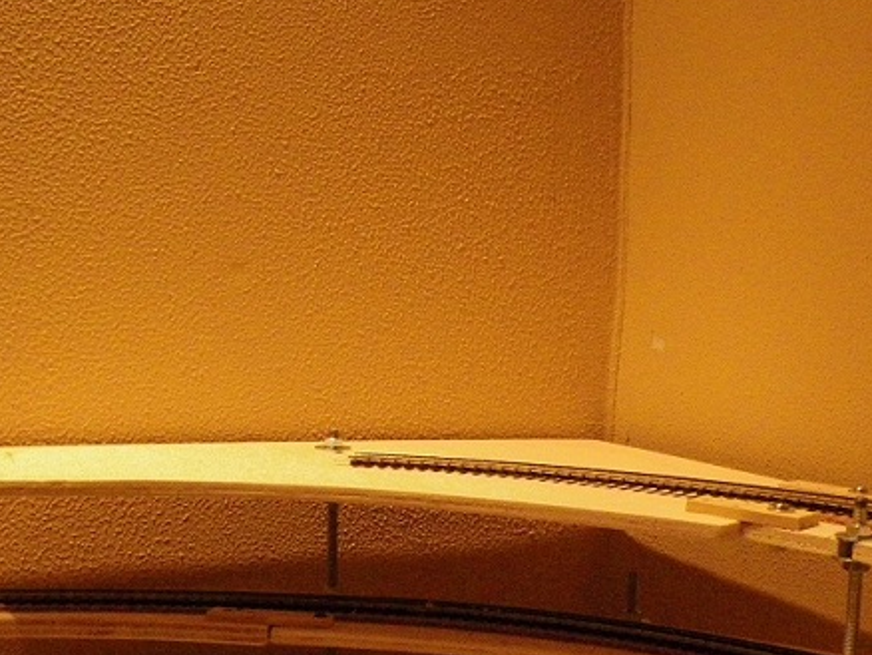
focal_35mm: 56
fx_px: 1411
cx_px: 486
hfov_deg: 34.3
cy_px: 560
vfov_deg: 25.5
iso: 800
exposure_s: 1/40
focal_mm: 5
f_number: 3.5
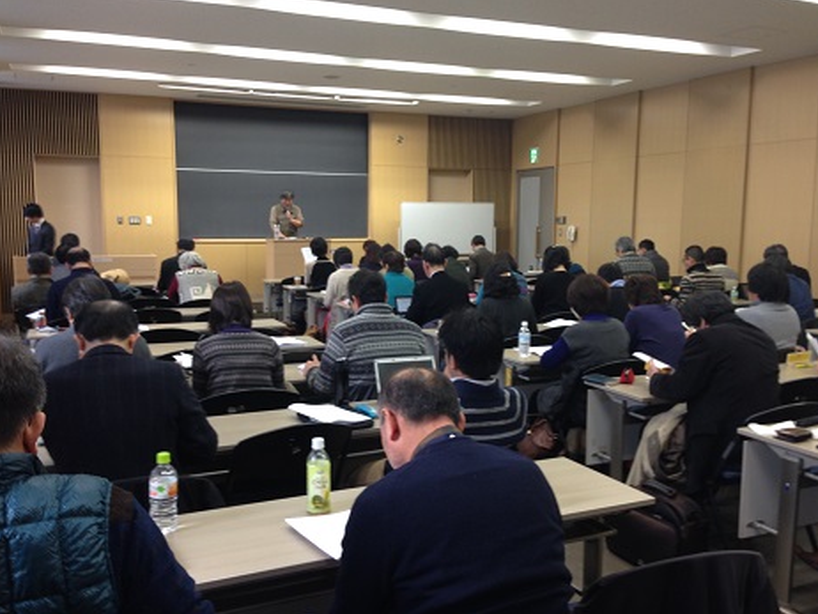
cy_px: 319
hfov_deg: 52.6
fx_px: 828
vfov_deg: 40.7
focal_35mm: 35
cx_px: 400
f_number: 2.4
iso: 64
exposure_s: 1/20
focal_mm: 4.12
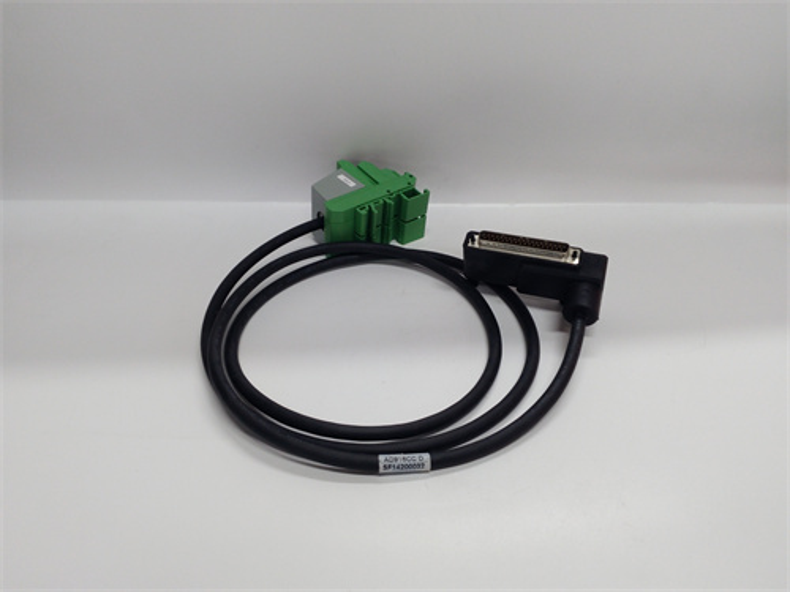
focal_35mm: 27
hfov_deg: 65.3
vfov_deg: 51.4
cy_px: 296
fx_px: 616
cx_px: 395
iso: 107
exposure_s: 1/33
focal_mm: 3.79
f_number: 2
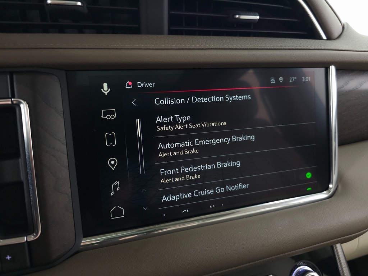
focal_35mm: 23
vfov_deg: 58.9
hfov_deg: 73.9
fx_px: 245
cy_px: 138
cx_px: 184
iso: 320
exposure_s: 1/60
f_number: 1.7
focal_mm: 6.3
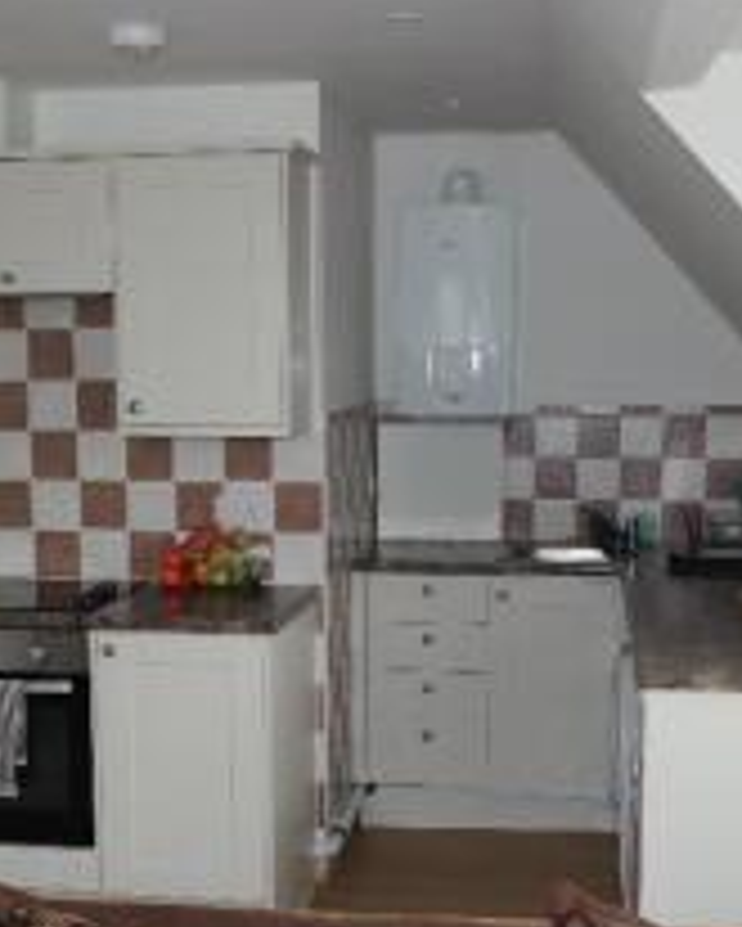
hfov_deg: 29.1
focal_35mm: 52
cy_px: 542
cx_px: 342
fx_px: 1426
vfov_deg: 35.9
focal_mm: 16
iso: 200
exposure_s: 1/50
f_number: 2.4
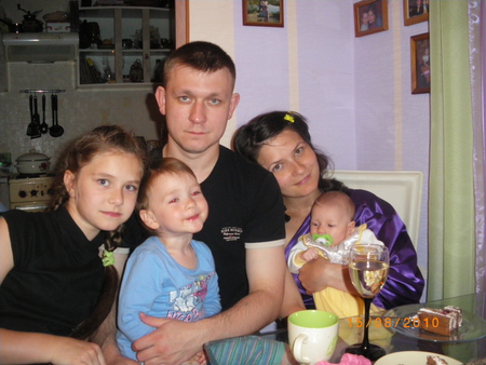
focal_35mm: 36
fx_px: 506
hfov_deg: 51.3
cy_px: 182
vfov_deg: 39.7
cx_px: 243
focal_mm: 6.3
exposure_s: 1/50
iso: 400
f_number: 3.5
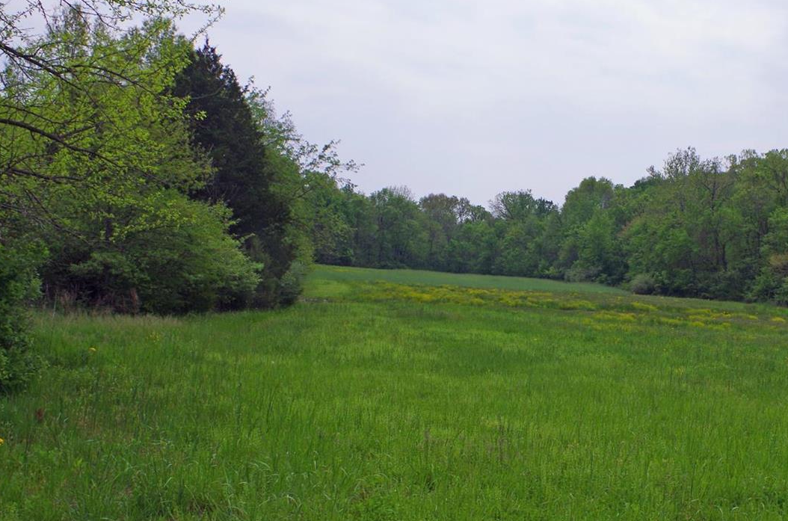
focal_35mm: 41
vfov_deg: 32.4
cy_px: 285
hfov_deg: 46.6
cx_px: 543
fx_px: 895
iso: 200
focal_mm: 18
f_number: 11
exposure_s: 1/400
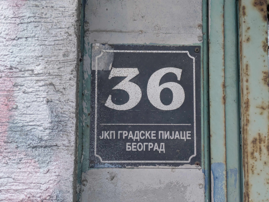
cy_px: 101
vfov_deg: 28.6
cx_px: 134
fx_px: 396
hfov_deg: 37.5
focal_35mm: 51
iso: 689
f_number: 1.89
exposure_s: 1/100
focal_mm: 5.43
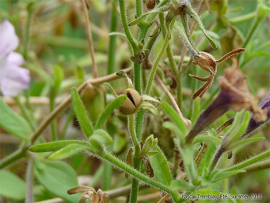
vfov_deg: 9.2
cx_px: 135
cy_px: 102
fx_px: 1256
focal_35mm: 161
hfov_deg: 12.3
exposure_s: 1/100
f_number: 3.4
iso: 100
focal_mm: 16.1
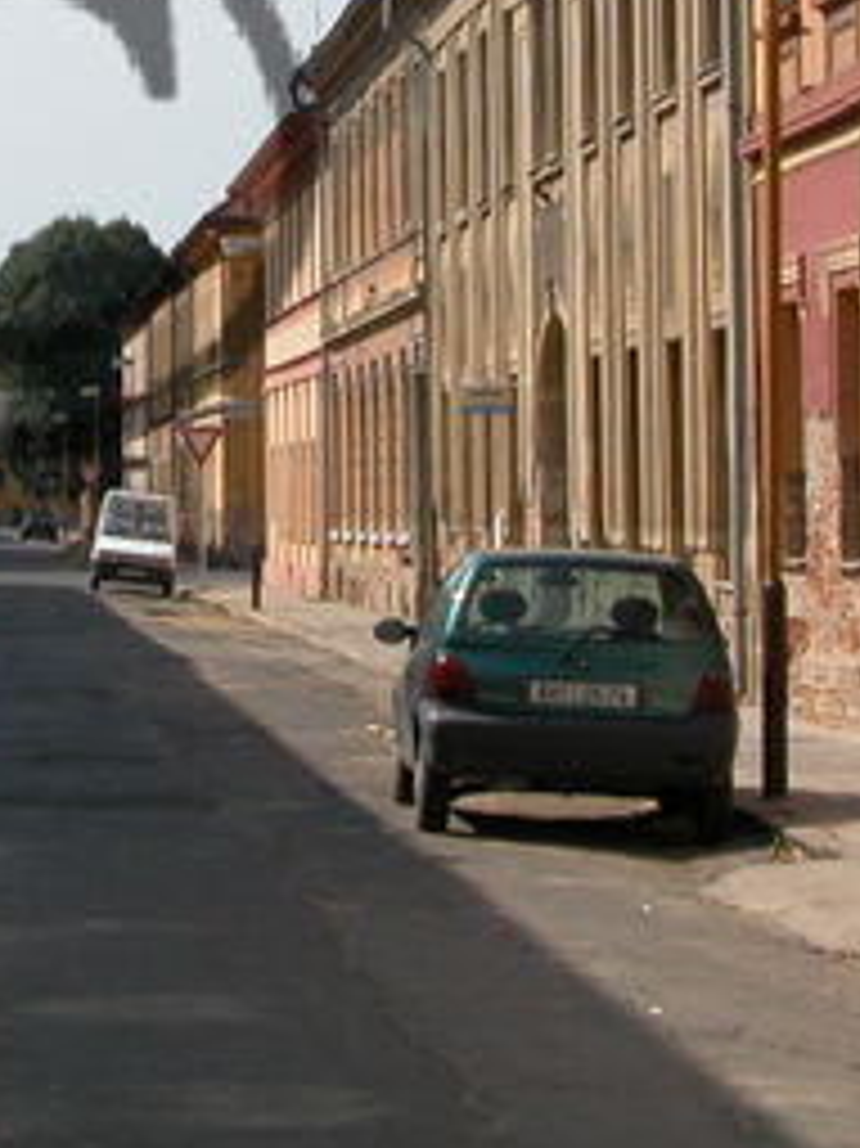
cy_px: 167
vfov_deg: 12.5
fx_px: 5205
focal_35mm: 157
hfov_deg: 9.4
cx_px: 14
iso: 100
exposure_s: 1/307
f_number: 7.6
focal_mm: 12.7
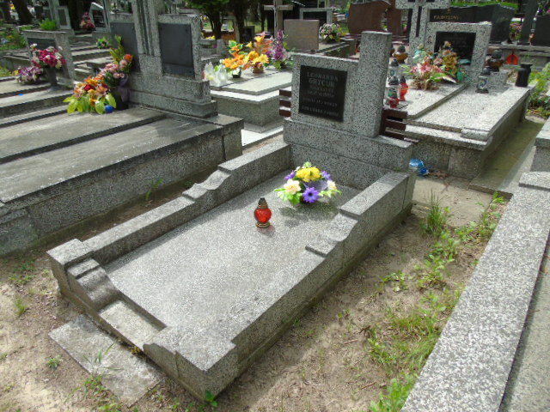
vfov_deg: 54.9
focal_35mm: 25
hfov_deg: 69.4
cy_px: 206
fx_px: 397
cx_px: 275
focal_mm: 4.4
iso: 80
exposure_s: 1/400
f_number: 3.4
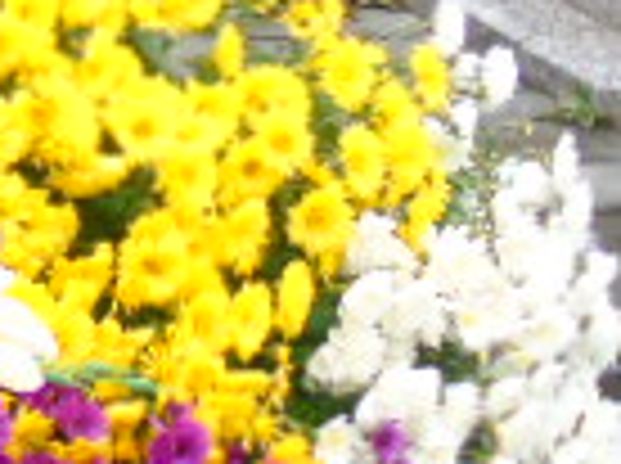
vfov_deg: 5.8
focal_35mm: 251
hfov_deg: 7.5
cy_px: -405
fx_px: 4495
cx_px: -688
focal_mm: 9.6
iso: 100
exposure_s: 1/30
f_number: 4.3
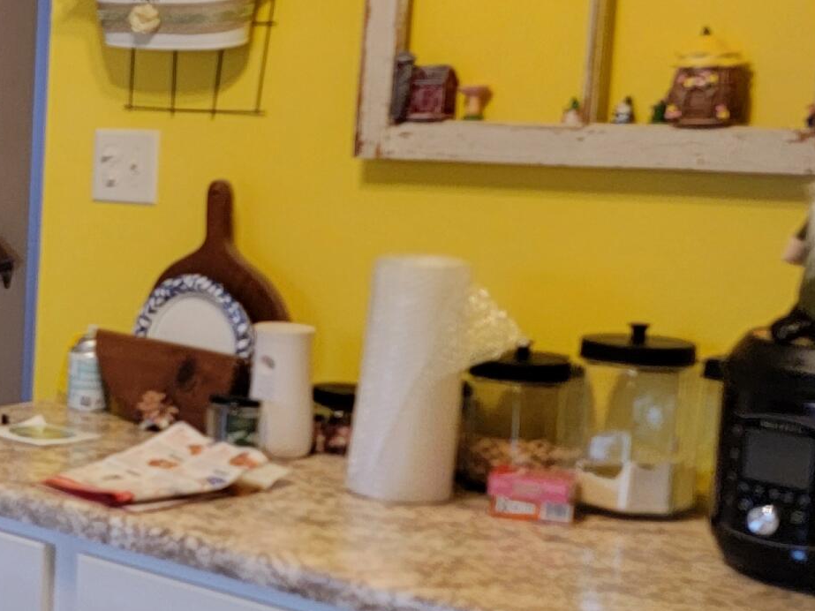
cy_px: 286
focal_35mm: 78
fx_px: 1836
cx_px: -494
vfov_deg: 18.9
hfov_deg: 20.4
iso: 160
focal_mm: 6.7
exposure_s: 1/60
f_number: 1.8
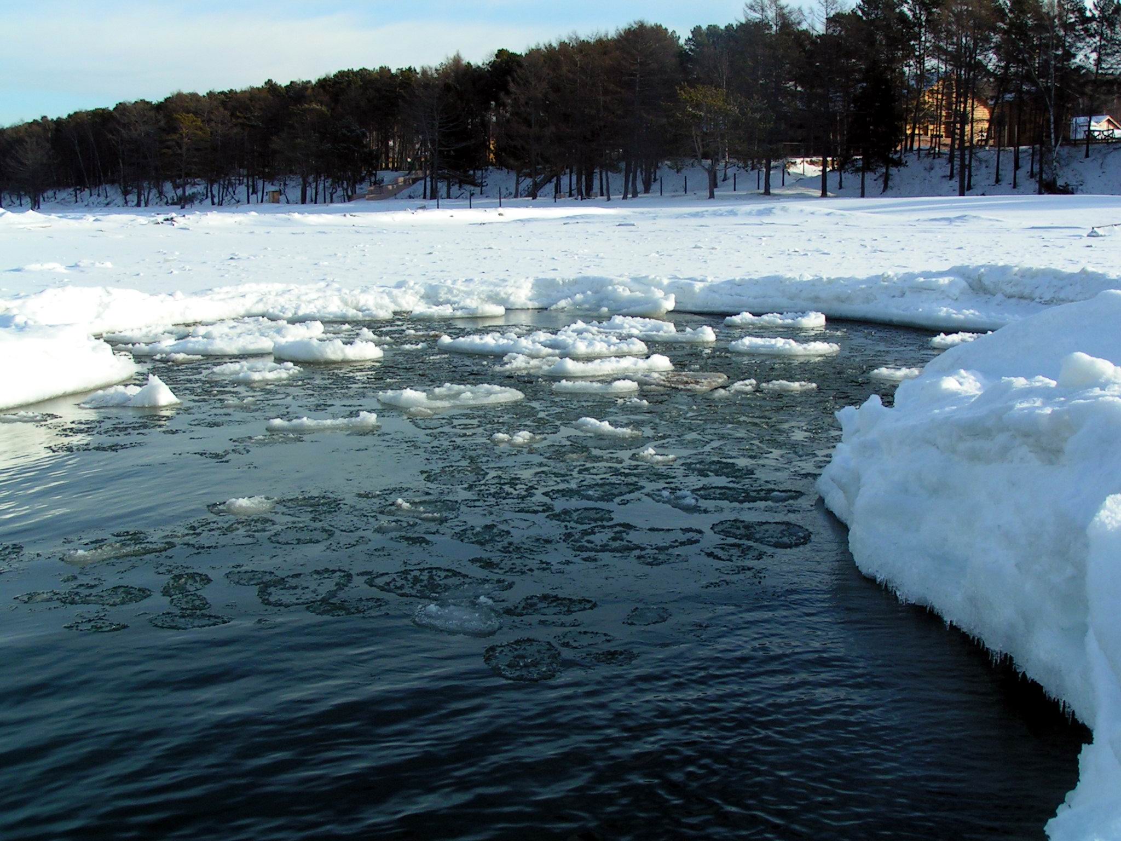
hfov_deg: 42.1
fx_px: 1457
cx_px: 560
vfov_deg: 32.2
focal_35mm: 45
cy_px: 420
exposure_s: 1/250
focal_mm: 6.9
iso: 50
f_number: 5.6
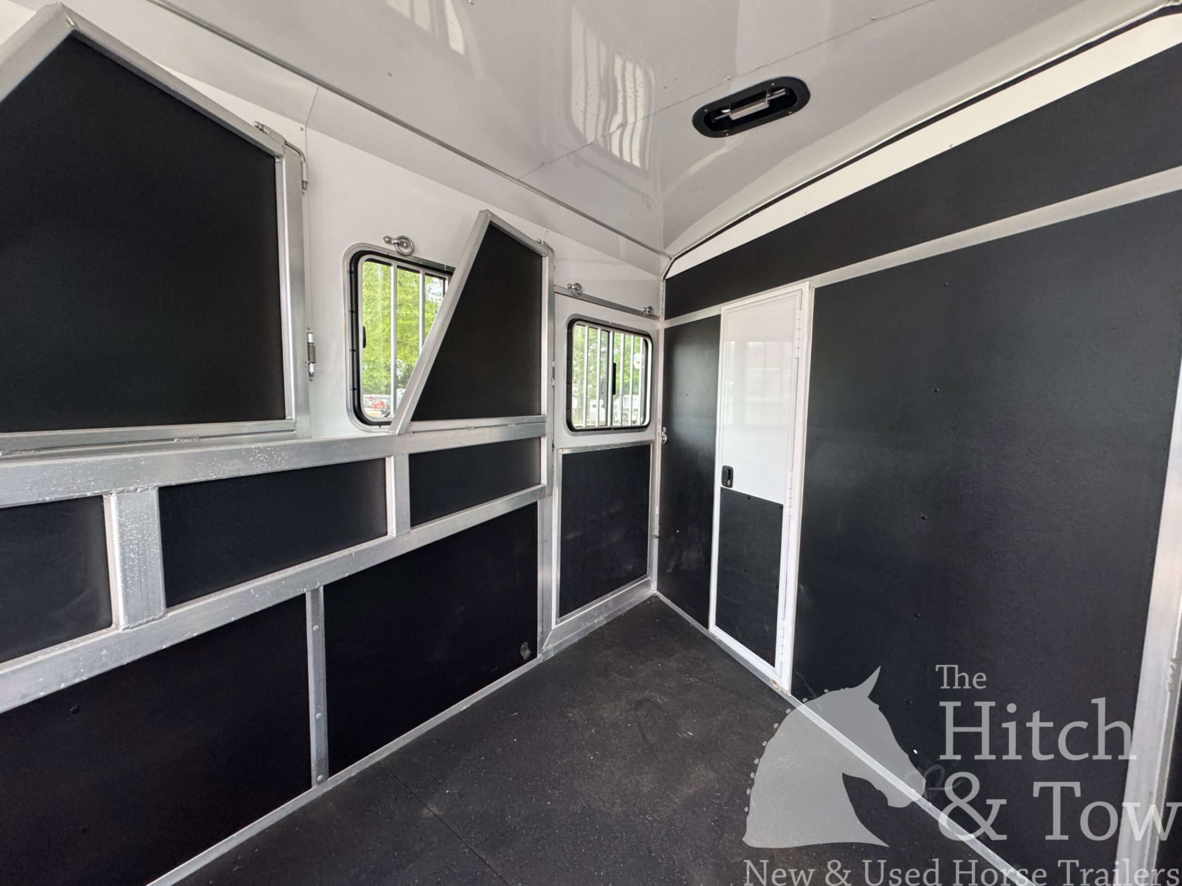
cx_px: 591
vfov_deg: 85.7
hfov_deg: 102.1
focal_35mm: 14
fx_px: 478
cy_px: 443
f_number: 2.2
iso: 320
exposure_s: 1/62
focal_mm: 2.22
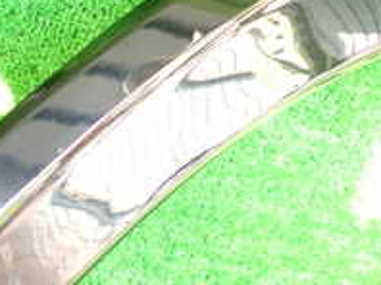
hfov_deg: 21.1
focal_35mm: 91
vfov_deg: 16.1
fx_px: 1000
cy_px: 241
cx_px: 44
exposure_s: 1/60
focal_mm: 5.4
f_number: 2.3
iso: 200
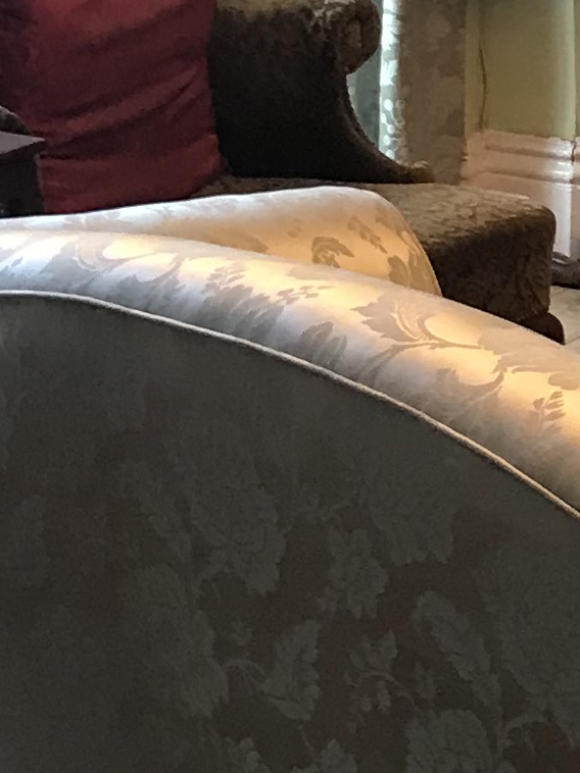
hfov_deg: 9.7
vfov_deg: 13.1
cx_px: 798
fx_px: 3331
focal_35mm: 149
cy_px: 56
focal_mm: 3.99
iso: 40
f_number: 1.8
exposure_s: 1/17
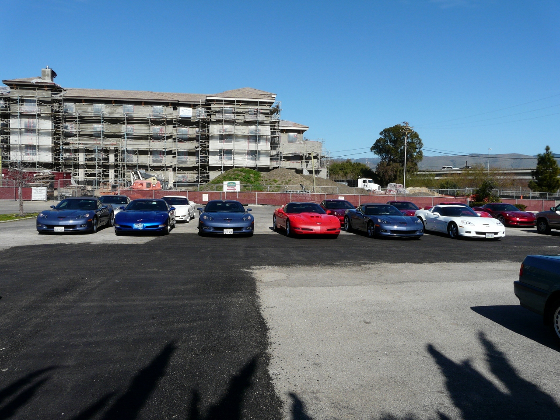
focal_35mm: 28
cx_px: 280
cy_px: 210
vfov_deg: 49.7
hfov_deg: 63.4
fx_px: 453
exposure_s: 1/500
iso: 100
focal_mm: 4.6
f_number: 6.3
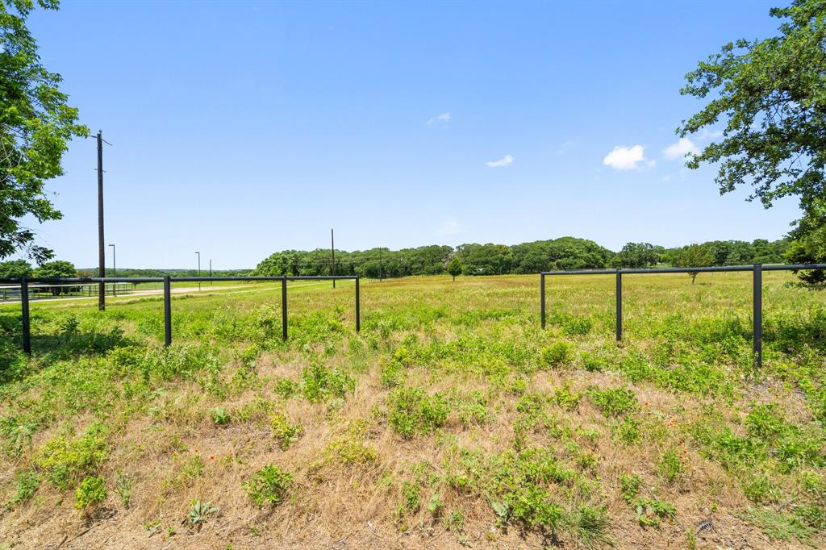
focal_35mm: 19
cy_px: 275
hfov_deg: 86.9
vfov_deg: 64.5
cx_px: 413
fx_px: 436
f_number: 6.3
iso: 400
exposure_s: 1/2500
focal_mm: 19
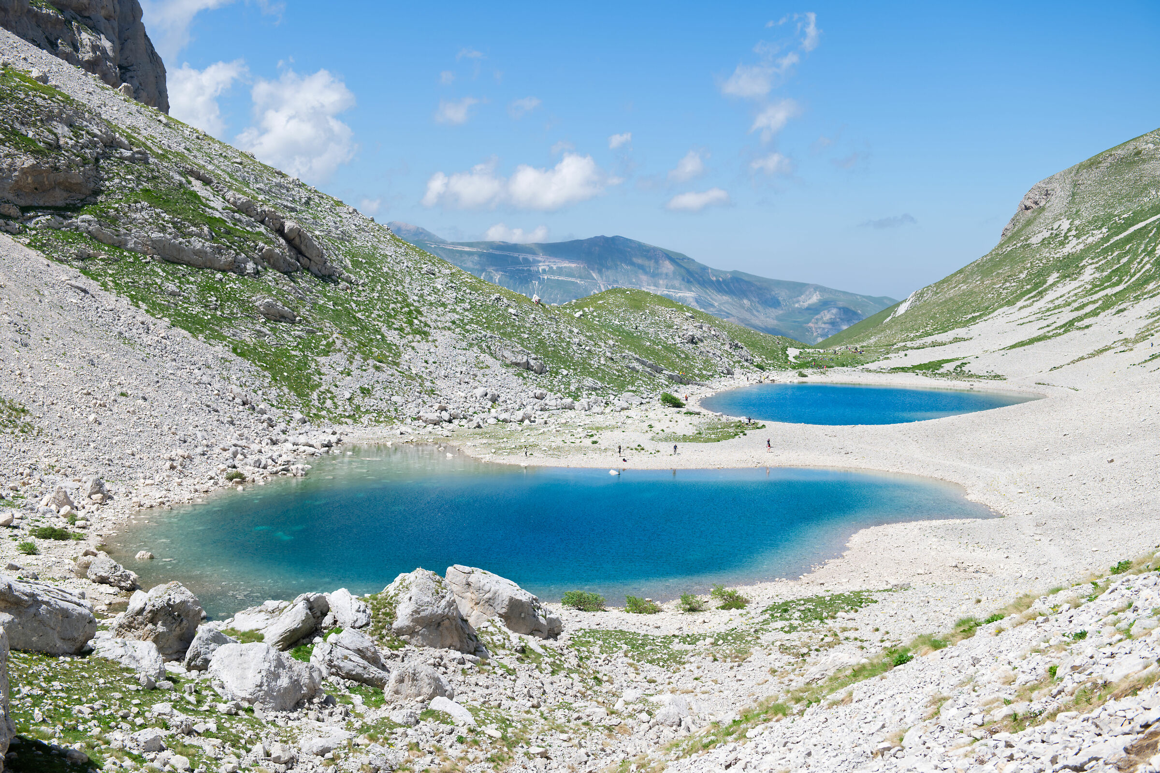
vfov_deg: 28.1
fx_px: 1546
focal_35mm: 48
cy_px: 386
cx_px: 580
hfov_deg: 41.1
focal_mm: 48
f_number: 5
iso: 100
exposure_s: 1/640
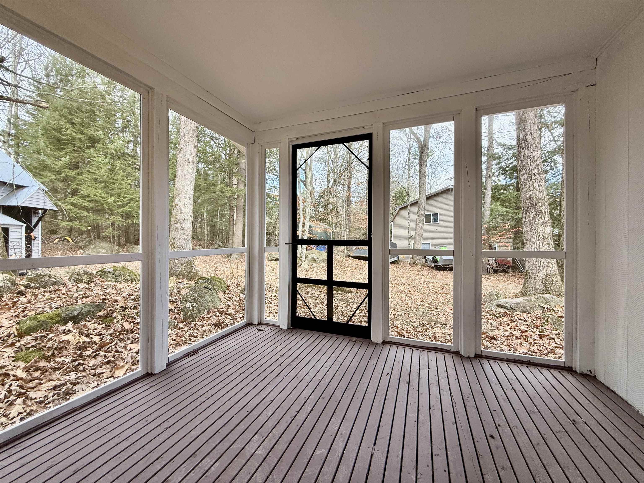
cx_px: 322
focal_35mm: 14
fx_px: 260
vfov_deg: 85.7
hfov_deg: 102.1
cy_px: 242
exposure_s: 1/141
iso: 64
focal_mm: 2.22
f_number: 2.2
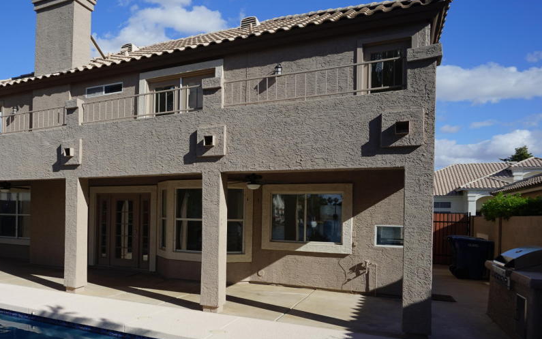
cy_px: 209
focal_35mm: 28
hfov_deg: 63.5
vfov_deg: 44.2
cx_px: 152
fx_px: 414
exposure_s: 1/80
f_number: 11
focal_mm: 19
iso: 100
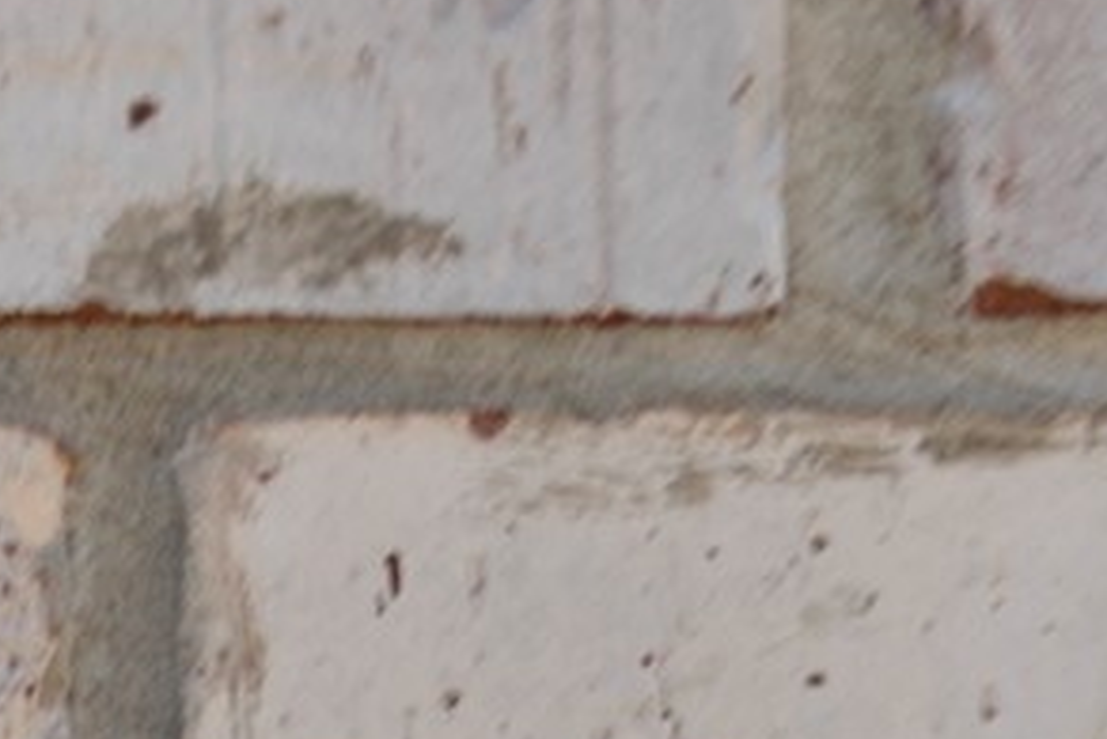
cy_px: 2319
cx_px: -982
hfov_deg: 16.1
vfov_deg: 9.7
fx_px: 3199
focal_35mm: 104
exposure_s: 1/1600
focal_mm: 14
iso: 100
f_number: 2.8
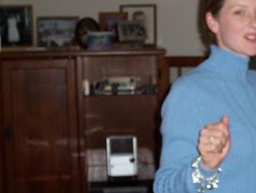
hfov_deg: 16.6
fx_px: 859
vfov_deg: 12.8
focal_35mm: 116
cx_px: 252
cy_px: 133
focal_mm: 8.6
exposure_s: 1/60
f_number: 3.4
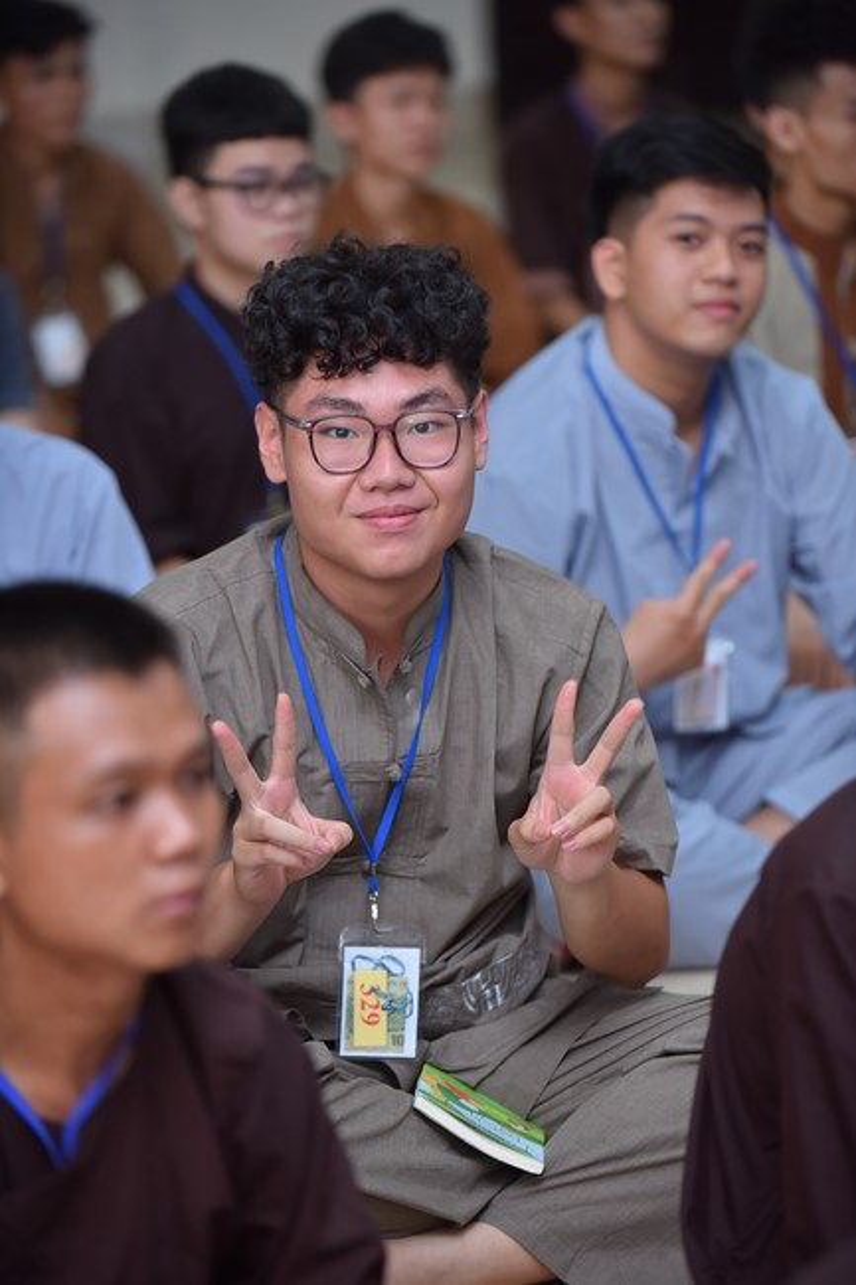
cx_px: 428
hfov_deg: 10.5
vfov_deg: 15.8
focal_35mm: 130
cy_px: 642
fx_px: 4639
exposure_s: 1/160
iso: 800
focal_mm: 130
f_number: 3.2
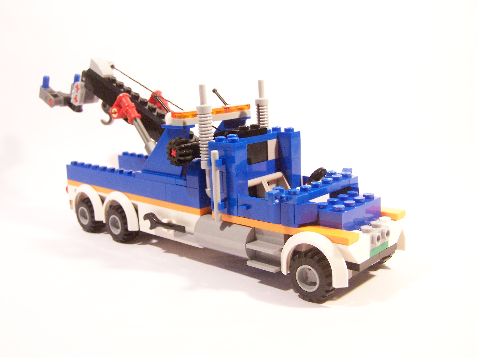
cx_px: 238
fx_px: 524
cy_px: 178
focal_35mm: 38
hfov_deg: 49.0
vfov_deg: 37.7
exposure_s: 1/30
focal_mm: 6.3
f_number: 3.6
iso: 400
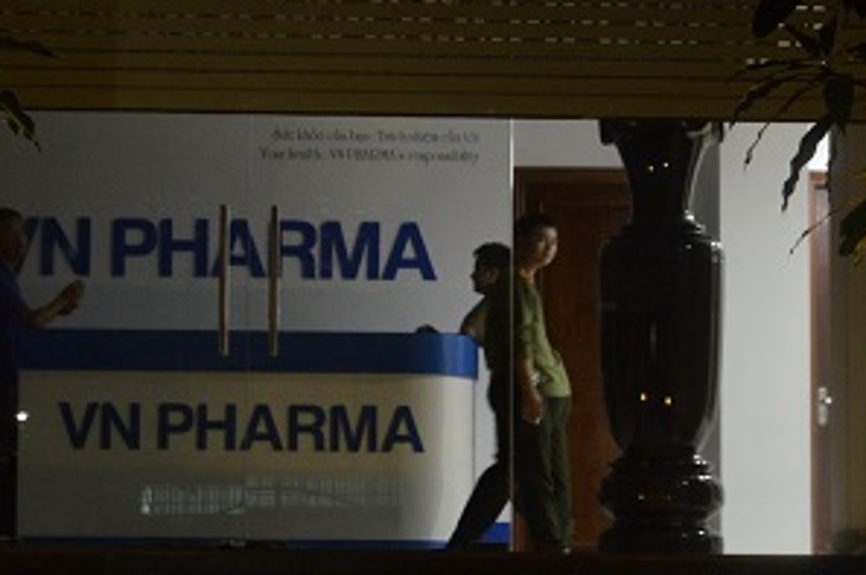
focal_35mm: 118
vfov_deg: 11.6
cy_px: 309
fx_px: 2834
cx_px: 359
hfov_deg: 17.4
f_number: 5.6
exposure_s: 1/25
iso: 3200
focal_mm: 52
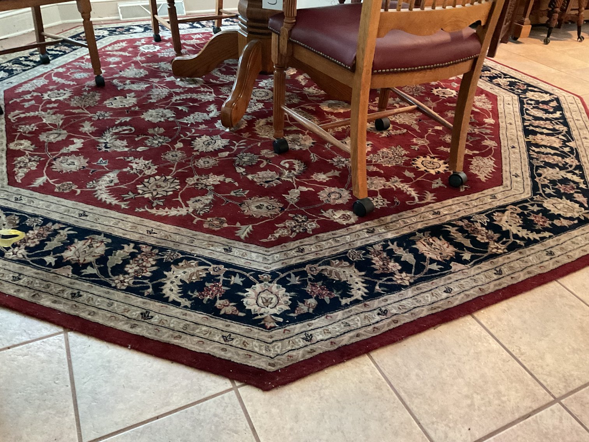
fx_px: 493
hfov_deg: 61.7
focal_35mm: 29
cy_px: 221
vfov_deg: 48.2
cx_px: 294
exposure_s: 1/24
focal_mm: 3
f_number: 1.8
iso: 500
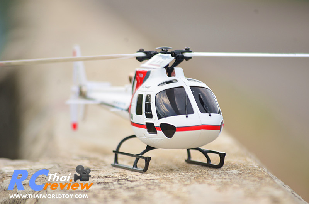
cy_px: 102
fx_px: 2568
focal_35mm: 300
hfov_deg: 6.9
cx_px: 154
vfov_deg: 4.6
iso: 160
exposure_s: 1/160
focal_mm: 200
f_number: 5.6
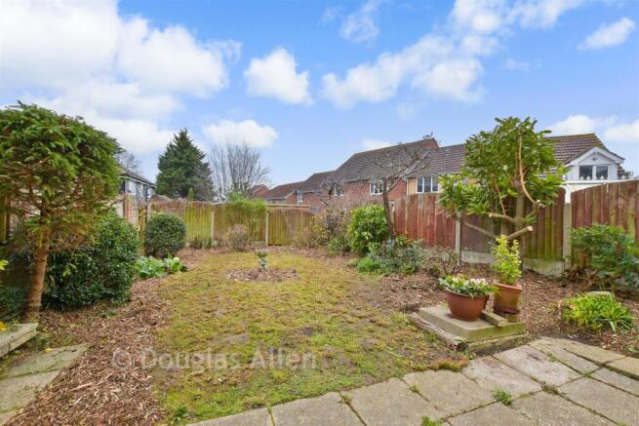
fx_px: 266
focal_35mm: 15
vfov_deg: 77.4
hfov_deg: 100.4
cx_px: 320
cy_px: 213
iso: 50
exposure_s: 1/8
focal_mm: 10
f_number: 8
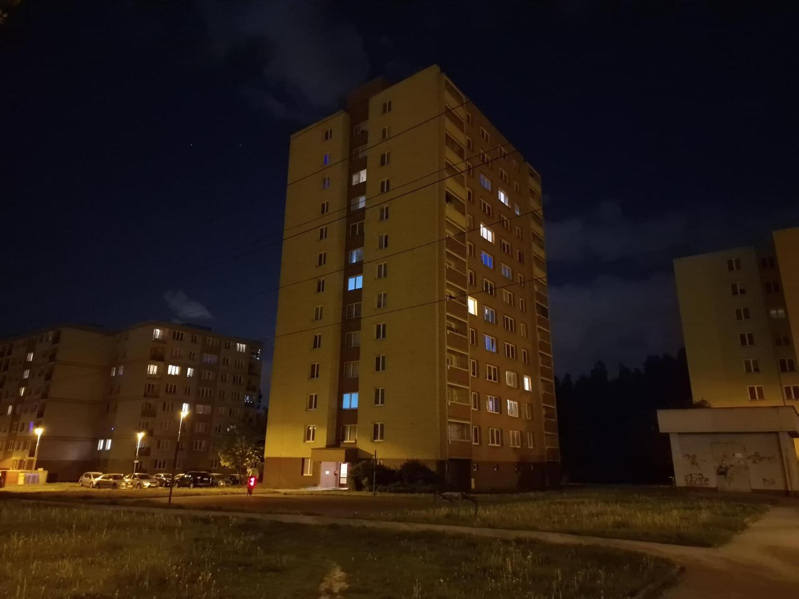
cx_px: 400
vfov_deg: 58.9
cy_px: 300
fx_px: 531
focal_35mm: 23
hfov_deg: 73.9
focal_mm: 6.4
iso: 1250
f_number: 1.8
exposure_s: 1/4
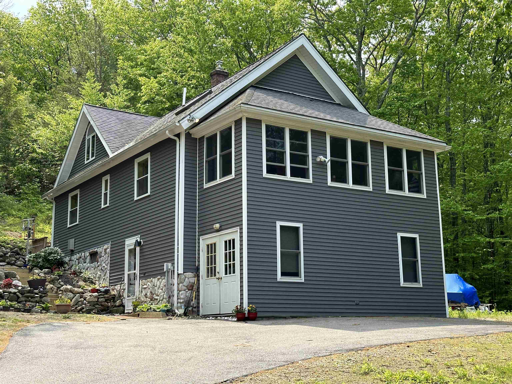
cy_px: 192
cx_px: 256
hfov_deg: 39.7
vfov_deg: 30.3
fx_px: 710
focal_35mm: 48
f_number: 1.78
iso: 64
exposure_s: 1/1009
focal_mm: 6.86
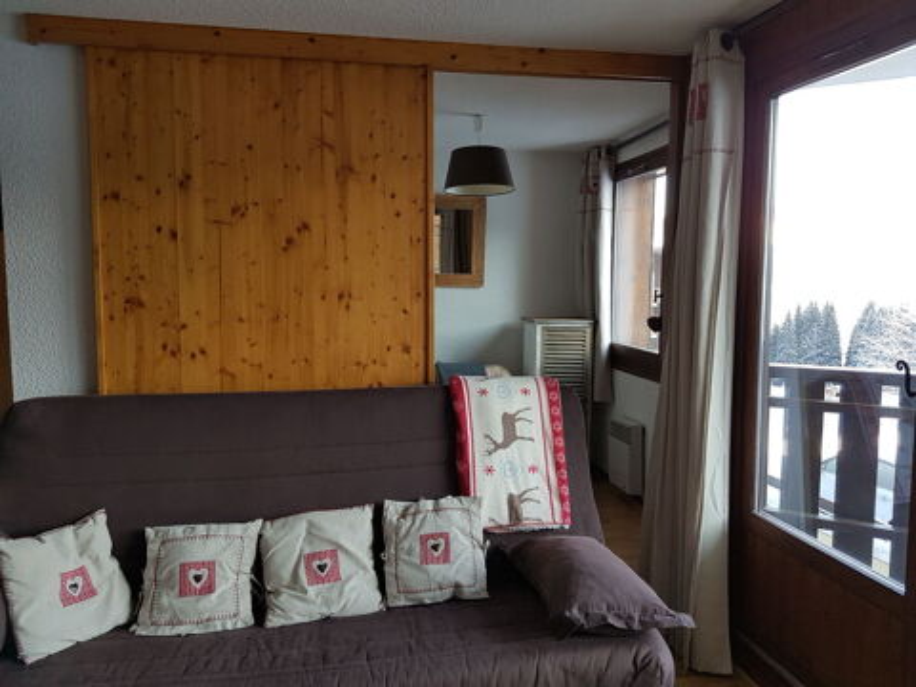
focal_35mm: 26
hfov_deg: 67.3
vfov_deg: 53.1
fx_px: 688
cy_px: 344
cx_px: 458
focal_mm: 4.2
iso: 50
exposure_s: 1/50
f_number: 1.7
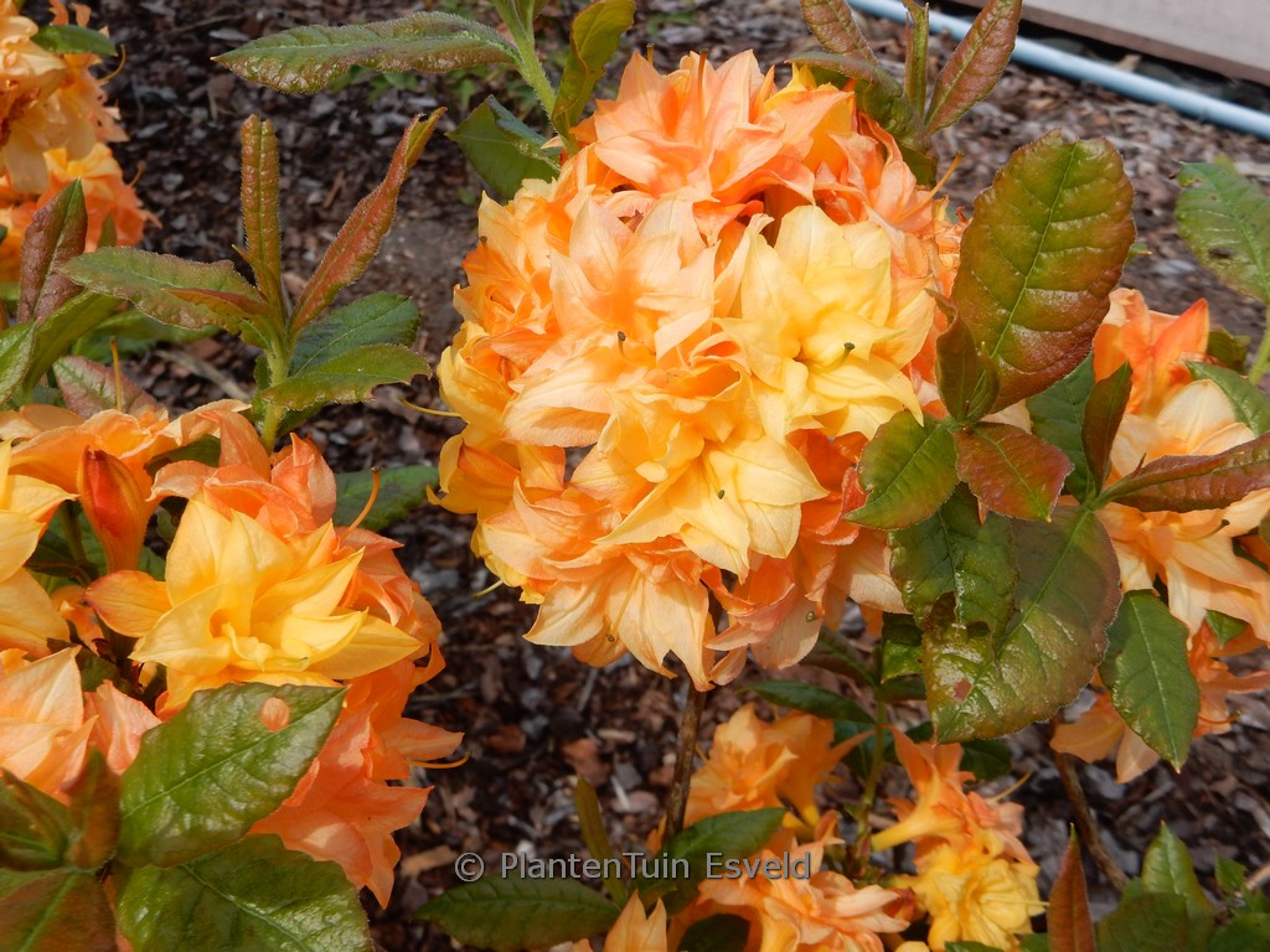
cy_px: 476
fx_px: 1321
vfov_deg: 39.7
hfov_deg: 51.4
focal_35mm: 36
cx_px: 635
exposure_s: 1/800
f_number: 4
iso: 125
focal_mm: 6.4
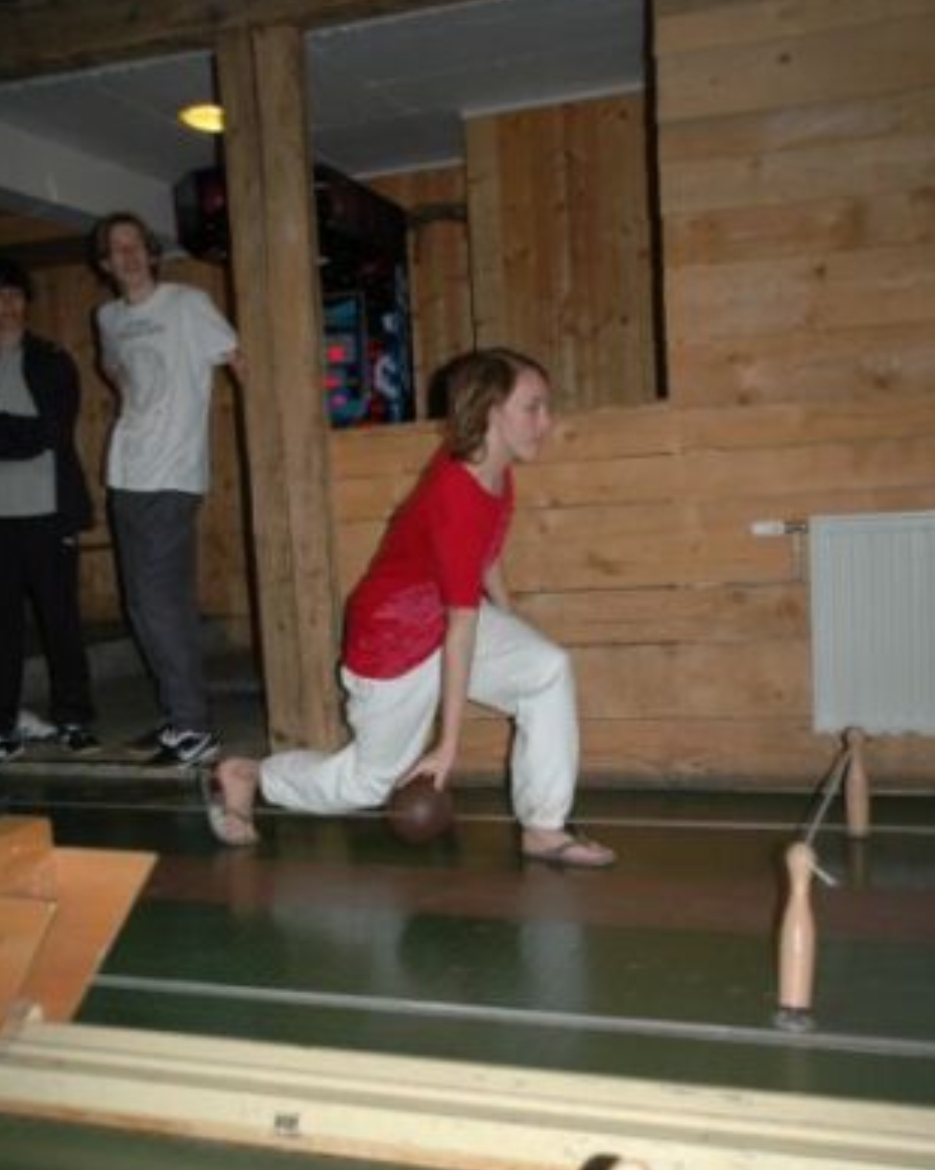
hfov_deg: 40.5
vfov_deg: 49.4
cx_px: 466
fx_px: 1266
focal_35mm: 37
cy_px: 678
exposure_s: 1/60
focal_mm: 21
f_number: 3.8
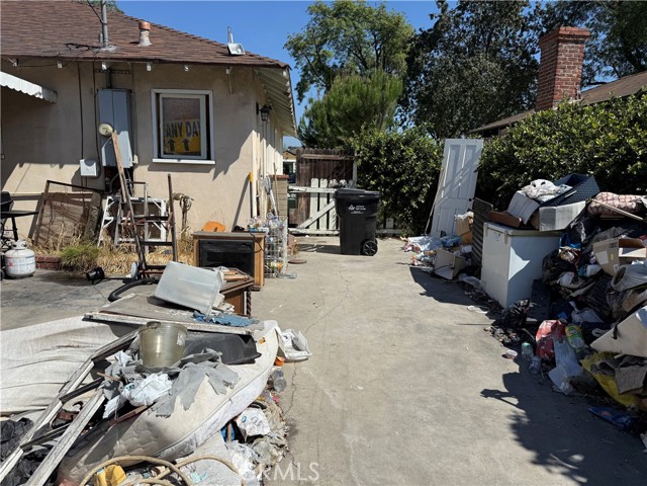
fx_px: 449
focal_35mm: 24
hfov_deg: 71.6
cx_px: 324
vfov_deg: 56.8
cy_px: 243
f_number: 1.78
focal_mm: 6.76
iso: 80
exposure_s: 1/6173
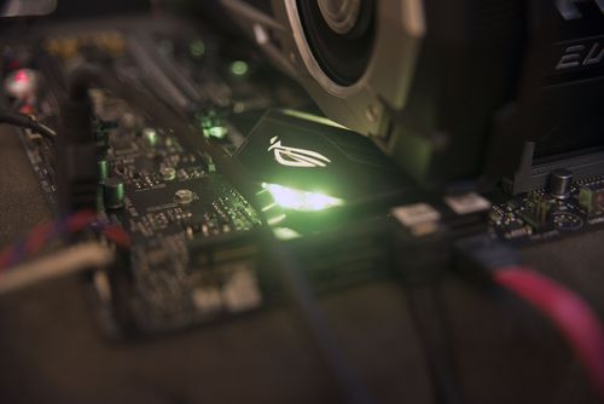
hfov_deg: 28.8
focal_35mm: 70
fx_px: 1175
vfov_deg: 19.5
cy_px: 202
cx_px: 302
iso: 1600
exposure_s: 1/40
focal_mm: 70
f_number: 2.8
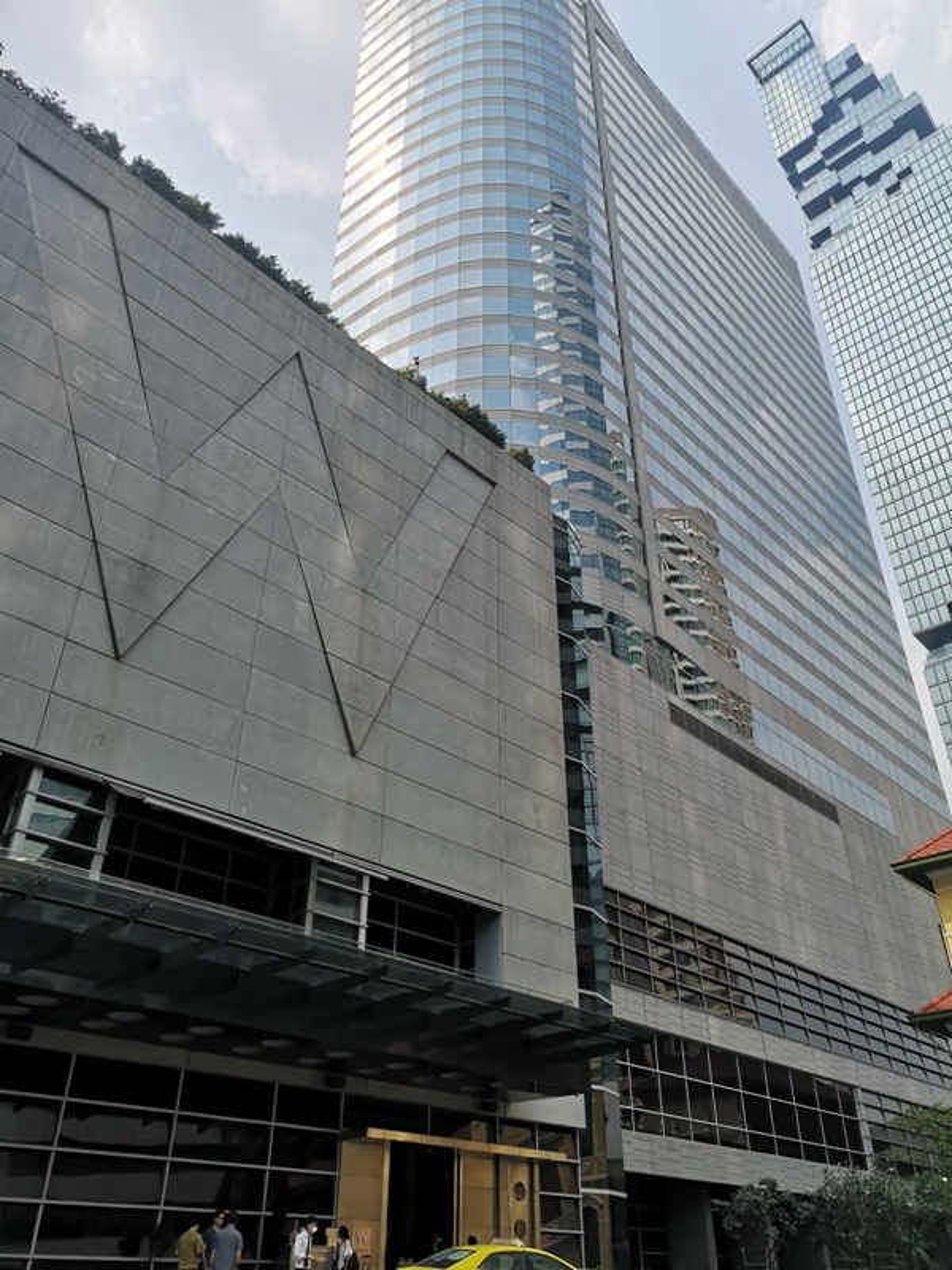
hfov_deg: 51.4
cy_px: 635
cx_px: 476
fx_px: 990
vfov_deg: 65.3
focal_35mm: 27
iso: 50
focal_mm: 3.95
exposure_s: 1/2475
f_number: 1.8
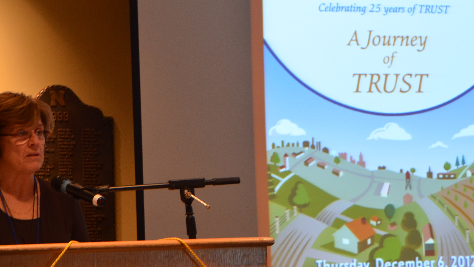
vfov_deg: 7.2
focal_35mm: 169
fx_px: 2120
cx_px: 209
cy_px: 103
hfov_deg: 12.8
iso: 800
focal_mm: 85
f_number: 5.6
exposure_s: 1/40
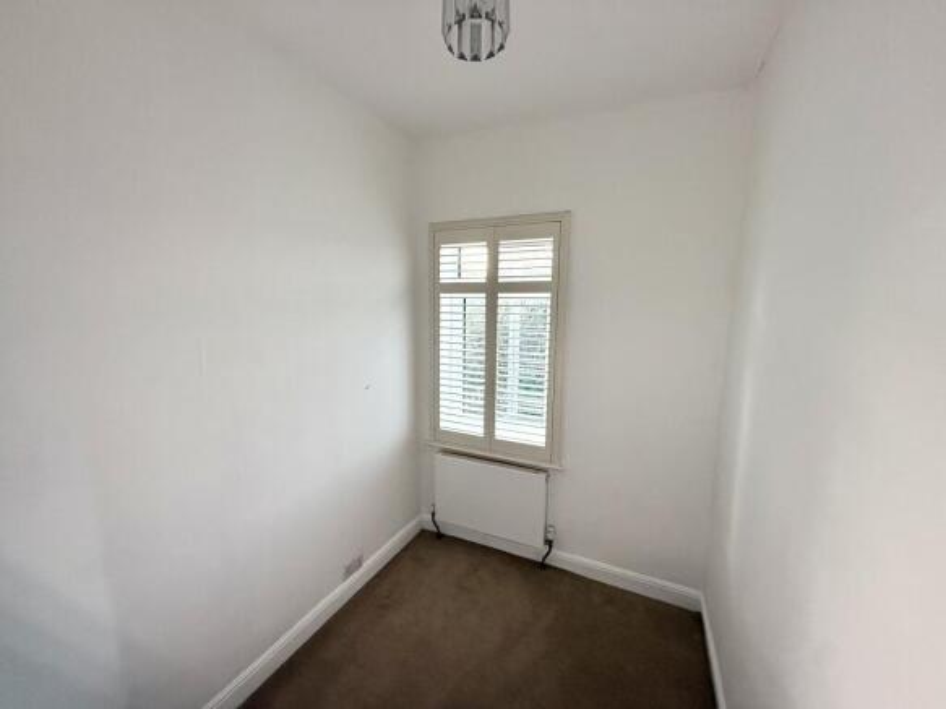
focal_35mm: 14
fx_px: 383
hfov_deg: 102.1
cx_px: 473
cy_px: 354
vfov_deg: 85.7
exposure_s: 1/100
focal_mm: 2.22
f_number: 2.2
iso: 320
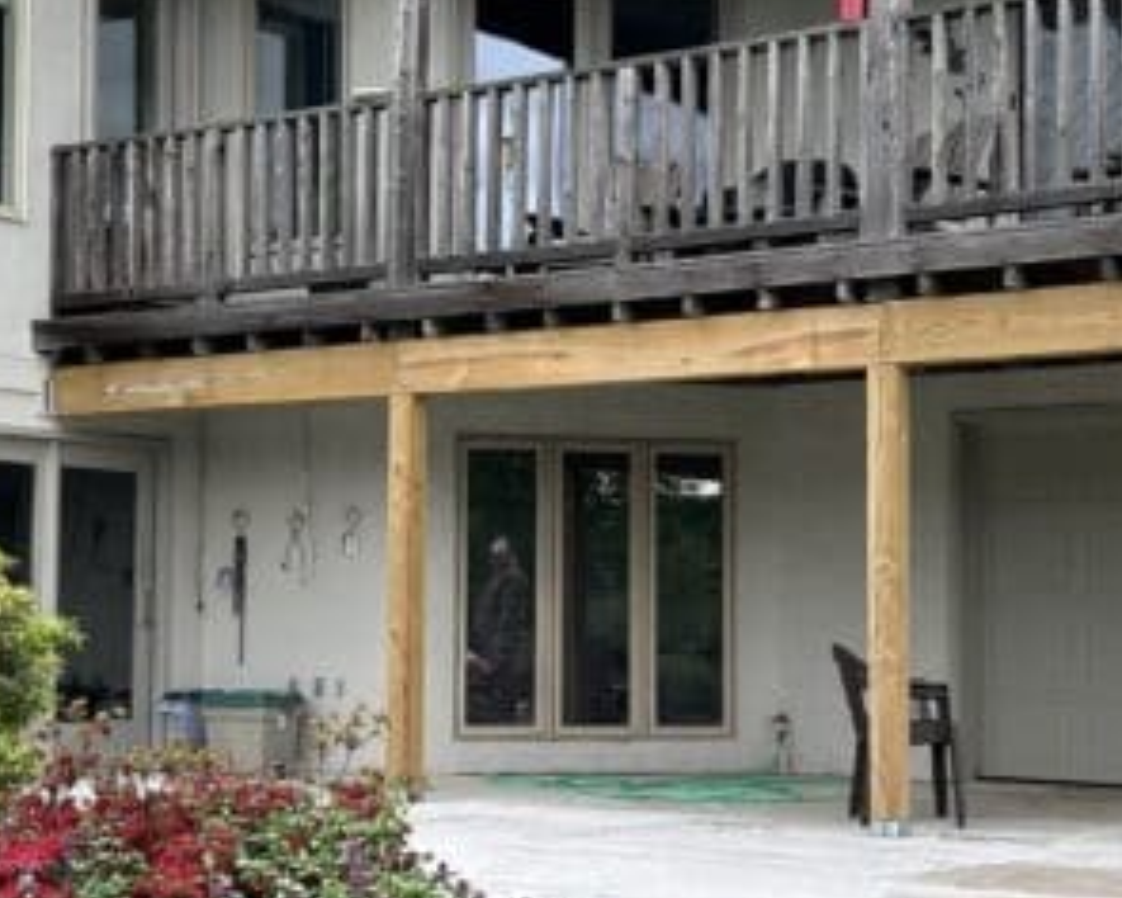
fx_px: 2192
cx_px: 559
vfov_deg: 23.1
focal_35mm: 66
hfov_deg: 28.7
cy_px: 472
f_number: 1.5
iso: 50
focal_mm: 5.7
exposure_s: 1/578
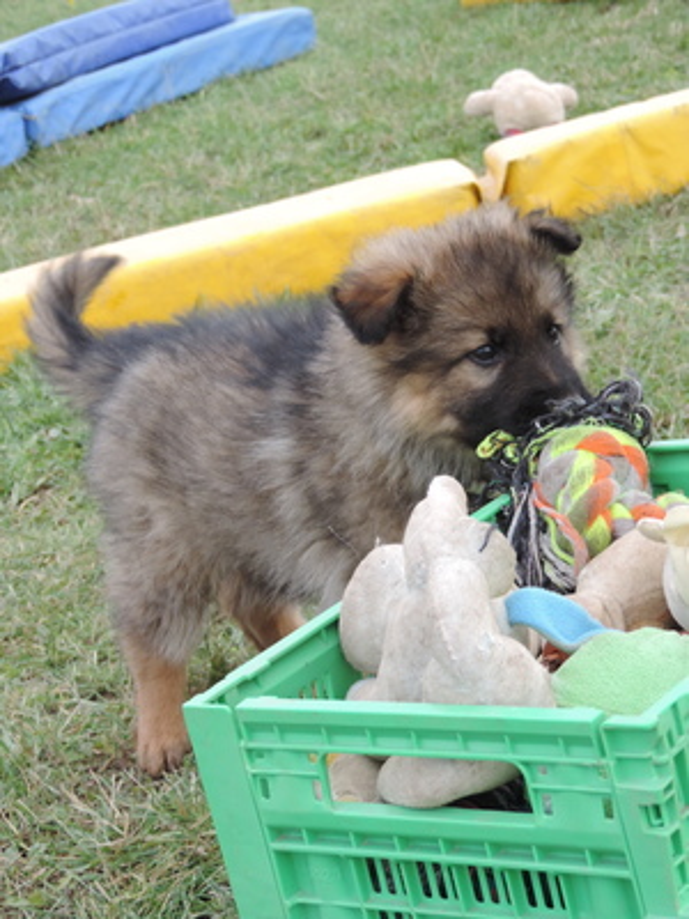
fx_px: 2787
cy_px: 460
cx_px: 344
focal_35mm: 105
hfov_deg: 14.1
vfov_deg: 18.7
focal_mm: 18.7
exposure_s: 1/320
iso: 400
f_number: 4.2
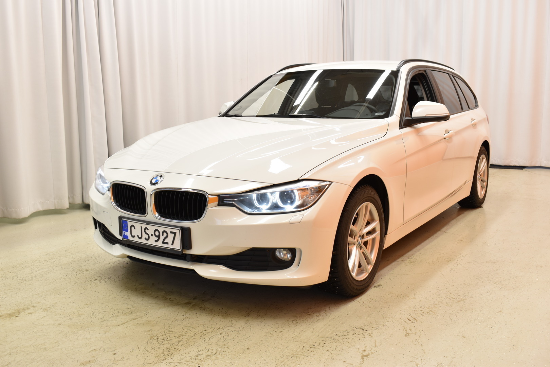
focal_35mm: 34
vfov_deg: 38.4
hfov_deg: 55.1
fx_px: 527
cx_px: 275
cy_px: 184
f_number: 6.3
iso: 400
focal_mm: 23
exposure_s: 1/25
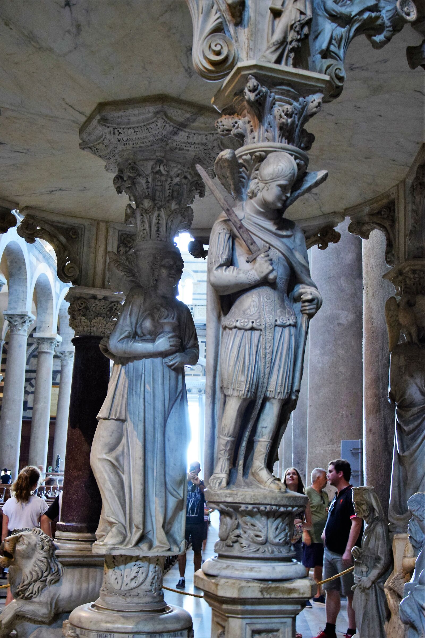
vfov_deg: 51.3
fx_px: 664
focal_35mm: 38
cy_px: 319
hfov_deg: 35.5
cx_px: 212
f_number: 4
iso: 1600
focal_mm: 25
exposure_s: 1/13
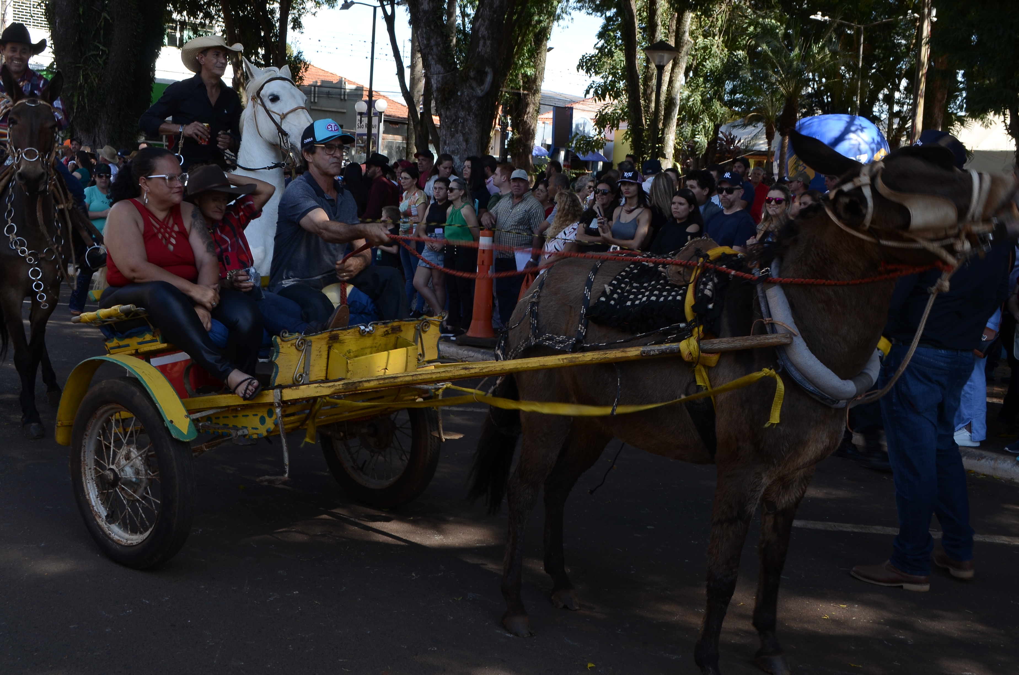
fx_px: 1229
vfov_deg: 30.7
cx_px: 510
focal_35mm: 44
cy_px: 338
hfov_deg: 45.0
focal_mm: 29
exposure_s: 1/60
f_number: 10
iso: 200
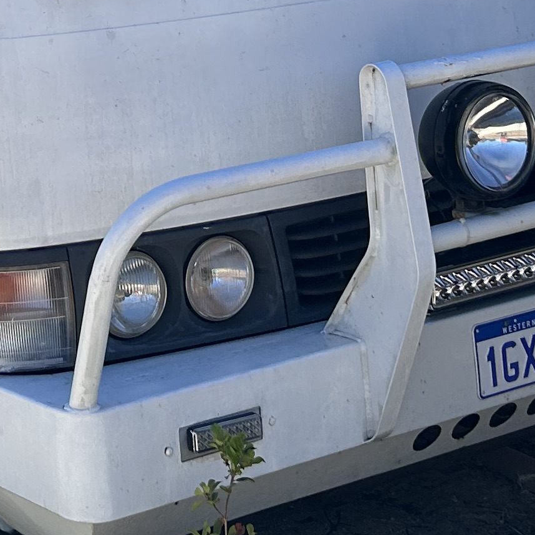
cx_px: -24
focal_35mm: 108
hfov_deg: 15.8
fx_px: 1888
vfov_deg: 15.6
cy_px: -94
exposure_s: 1/3831
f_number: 1.5
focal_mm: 5.7
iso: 50
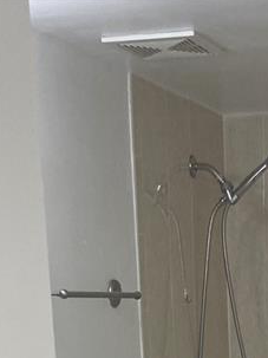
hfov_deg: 14.2
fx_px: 1064
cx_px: 259
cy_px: 705
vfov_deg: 15.5
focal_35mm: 103
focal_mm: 4.25
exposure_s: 1/120
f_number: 1.8
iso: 125
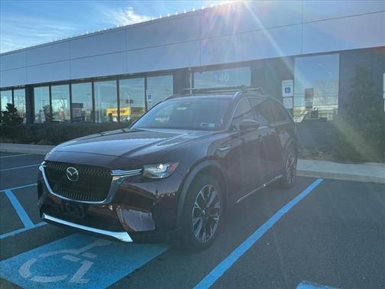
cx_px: 192
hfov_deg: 61.7
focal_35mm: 29
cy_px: 144
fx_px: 323
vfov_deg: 48.2
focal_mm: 3
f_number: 1.8
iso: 25
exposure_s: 1/898
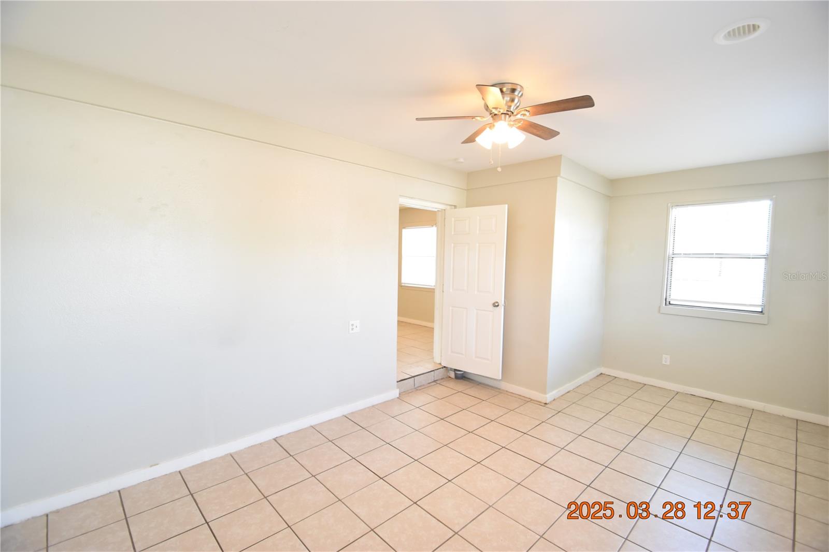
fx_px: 345
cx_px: 414
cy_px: 276
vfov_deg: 77.3
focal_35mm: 15
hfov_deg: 100.4
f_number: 4
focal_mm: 10
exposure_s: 1/60
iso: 720
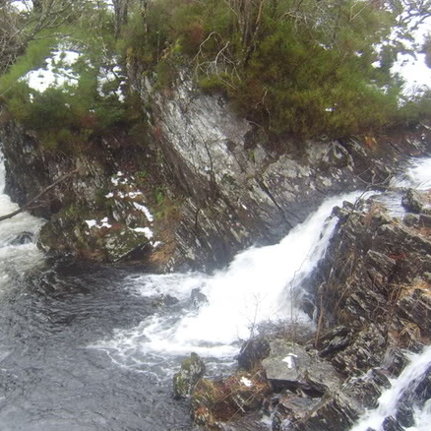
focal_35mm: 50
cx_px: 73
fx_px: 704
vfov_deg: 34.0
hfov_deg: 32.9
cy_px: 225
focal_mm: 8.13
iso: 100
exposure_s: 1/42
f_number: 2.7
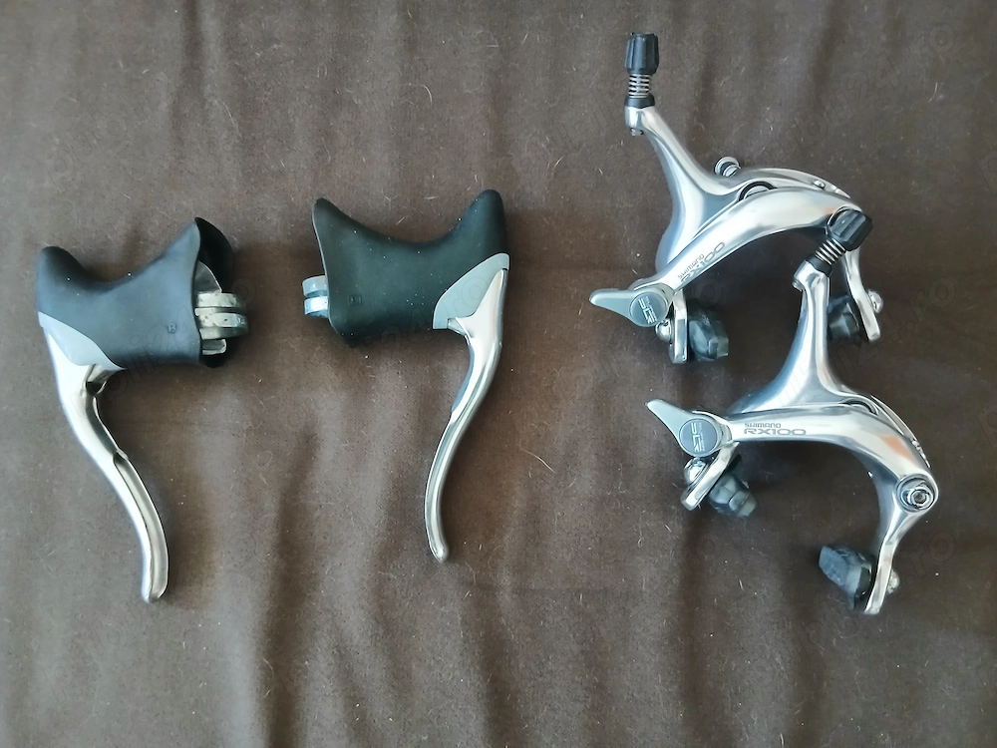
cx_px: 498
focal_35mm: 26
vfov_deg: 53.1
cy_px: 374
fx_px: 749
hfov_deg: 67.3
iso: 500
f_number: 1.8
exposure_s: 1/20
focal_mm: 3.98
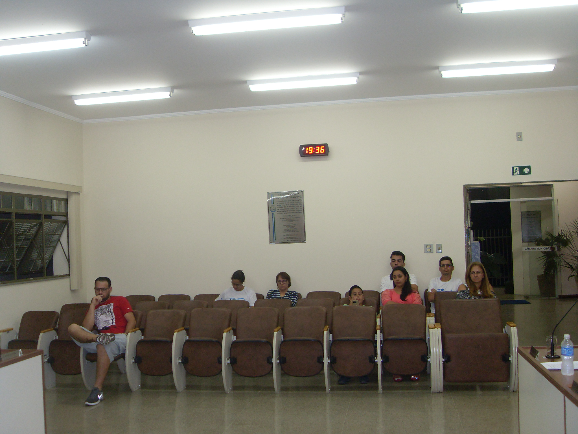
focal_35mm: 37
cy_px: 217
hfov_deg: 50.1
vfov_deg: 38.7
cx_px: 289
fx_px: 618
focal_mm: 6.3
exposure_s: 1/45
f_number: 2.8
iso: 120
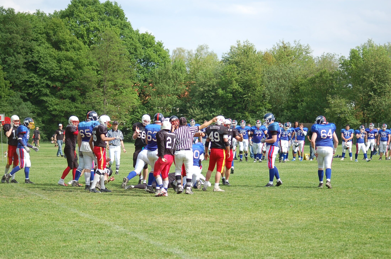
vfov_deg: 13.0
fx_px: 1138
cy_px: 130
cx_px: 196
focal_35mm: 105
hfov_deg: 19.5
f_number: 4
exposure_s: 1/1000
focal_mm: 70
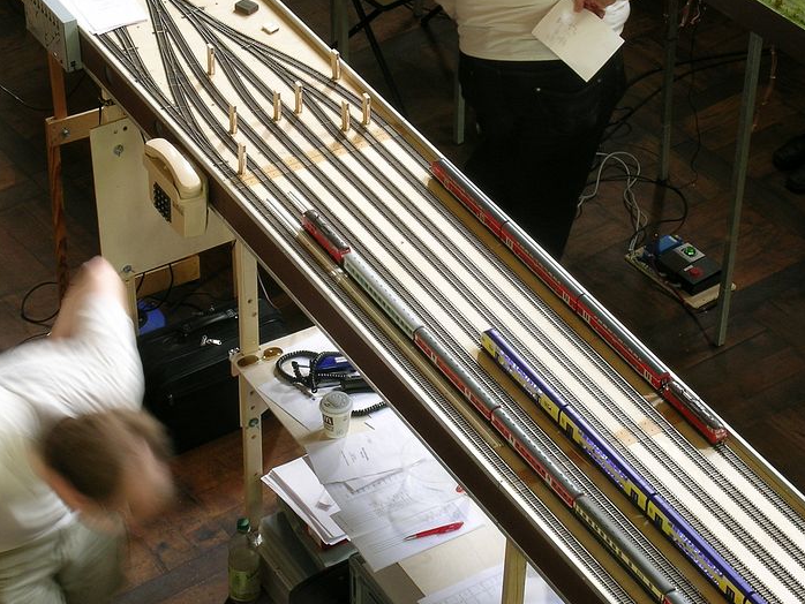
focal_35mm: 110
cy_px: 254
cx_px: 421
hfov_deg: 17.9
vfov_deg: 13.5
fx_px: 2559
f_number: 7.1
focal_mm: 15.6
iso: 50
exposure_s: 1/1.2
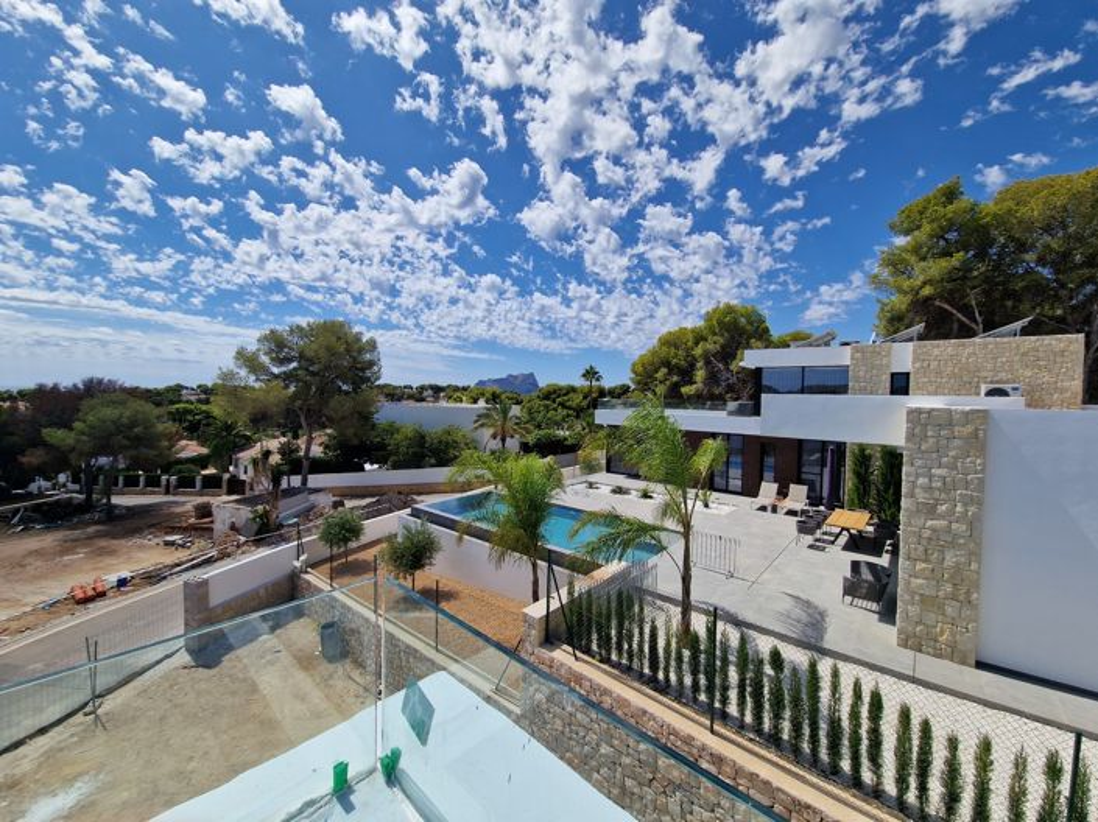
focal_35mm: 13
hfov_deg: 106.2
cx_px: 549
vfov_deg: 89.9
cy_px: 411
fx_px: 412
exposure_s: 1/4976
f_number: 2.2
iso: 50
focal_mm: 2.2
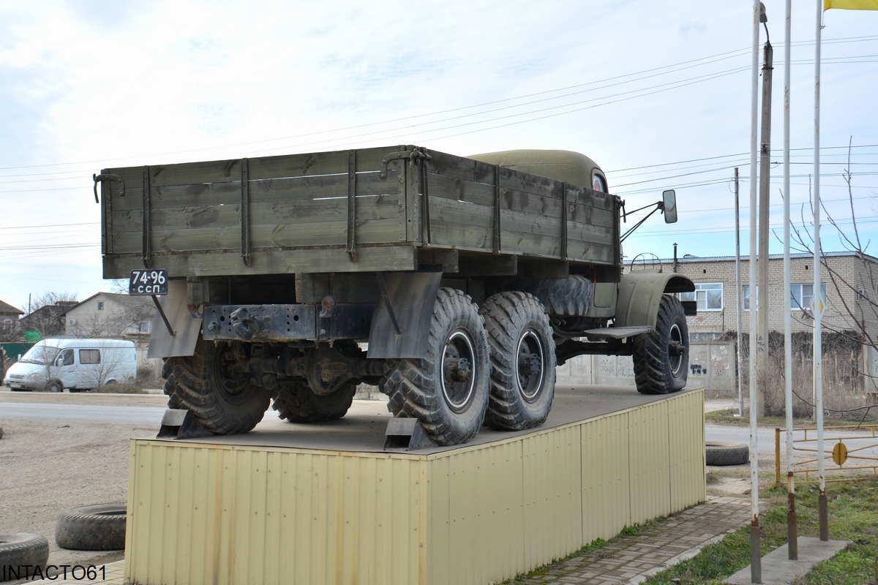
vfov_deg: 28.1
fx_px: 1171
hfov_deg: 41.1
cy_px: 292
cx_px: 439
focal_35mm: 48
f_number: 8
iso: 125
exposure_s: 1/250
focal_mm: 32
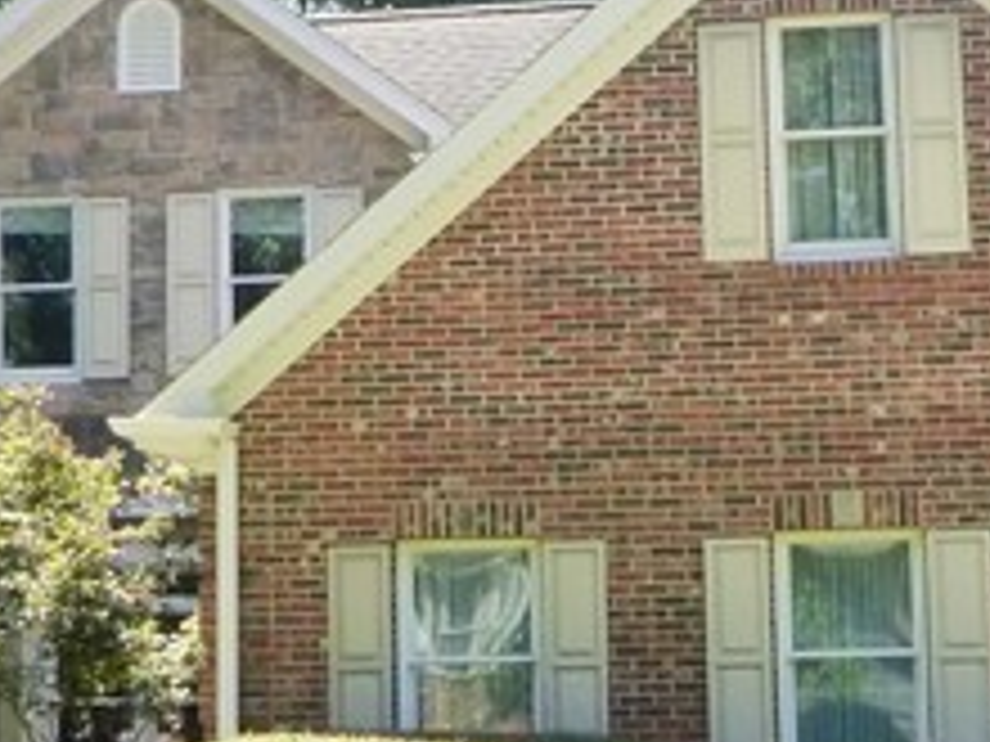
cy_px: -49
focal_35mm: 135
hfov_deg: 14.6
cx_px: 338
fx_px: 3861
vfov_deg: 10.9
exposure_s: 1/160
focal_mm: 5.2
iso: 160
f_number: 4.1
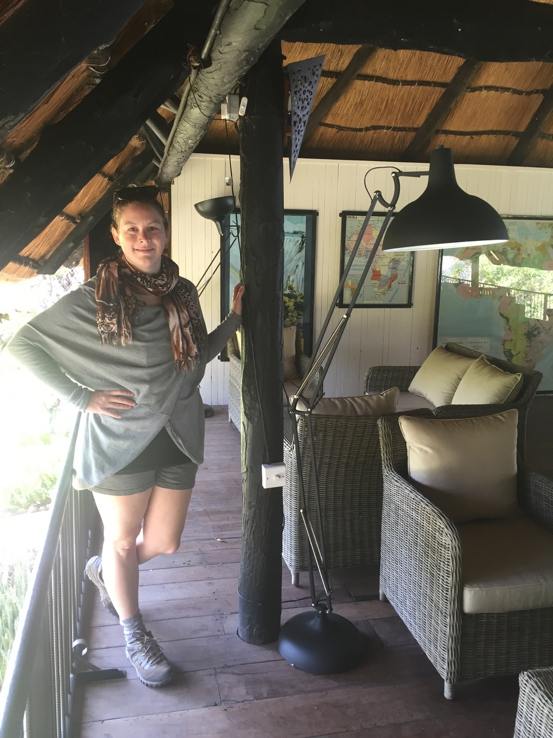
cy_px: 369
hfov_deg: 48.2
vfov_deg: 61.7
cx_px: 276
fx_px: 618
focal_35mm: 29
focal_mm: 4.15
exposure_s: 1/33
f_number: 2.2
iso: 80
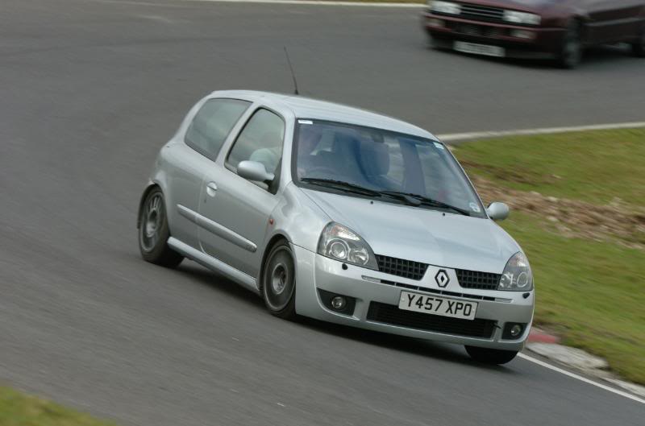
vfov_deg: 4.6
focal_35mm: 300
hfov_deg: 6.9
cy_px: 213
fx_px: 5361
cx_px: 322
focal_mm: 200
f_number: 10
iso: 400
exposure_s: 1/160
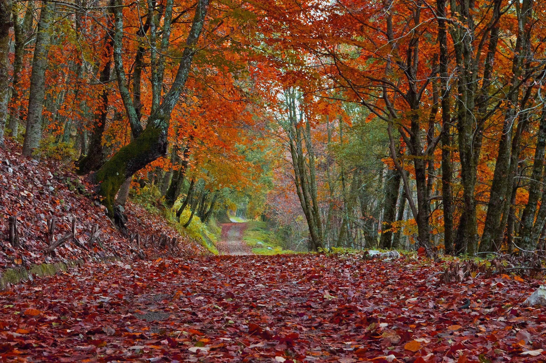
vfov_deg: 18.1
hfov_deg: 27.0
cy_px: 182
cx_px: 273
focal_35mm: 75
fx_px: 1136
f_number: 8
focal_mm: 50
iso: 1600
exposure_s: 1/10
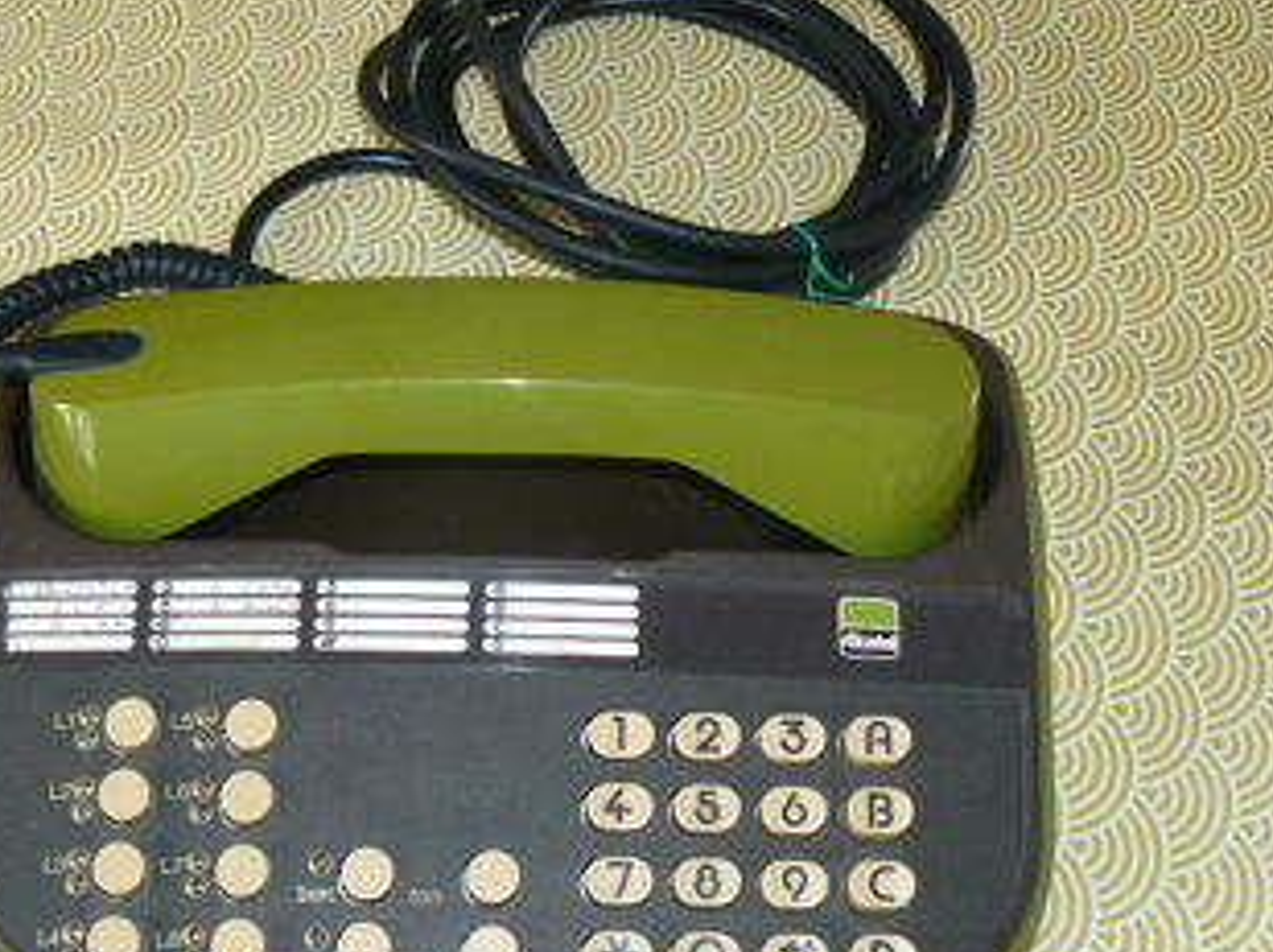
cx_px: 498
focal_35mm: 56
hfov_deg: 34.3
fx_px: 2057
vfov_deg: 26.0
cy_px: 565
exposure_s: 1/30
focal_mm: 6
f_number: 2.8
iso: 100
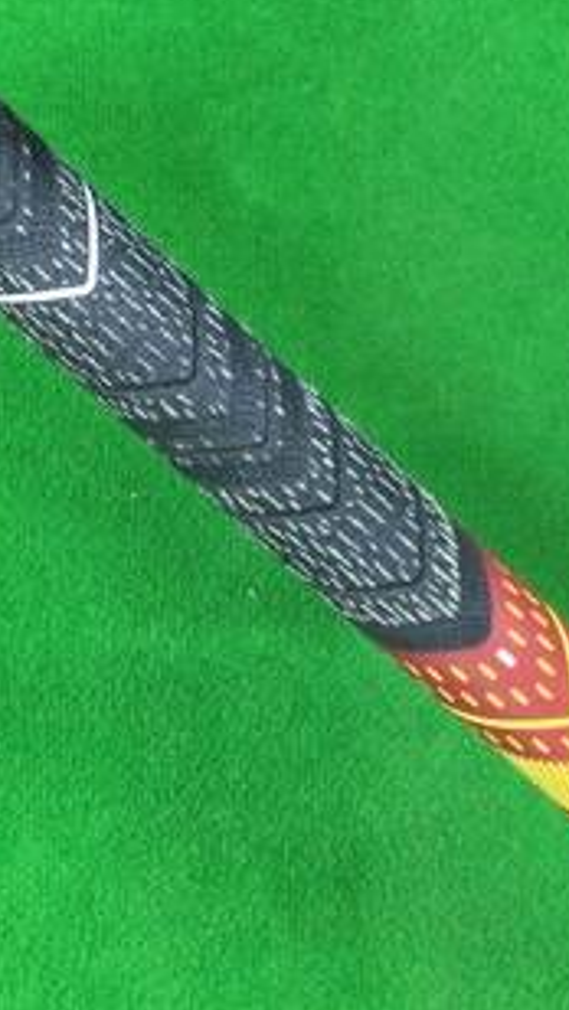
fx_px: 1876
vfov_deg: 30.1
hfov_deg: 17.2
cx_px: 356
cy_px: 549
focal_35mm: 70
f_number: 2.4
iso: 200
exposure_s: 1/30
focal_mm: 3.3
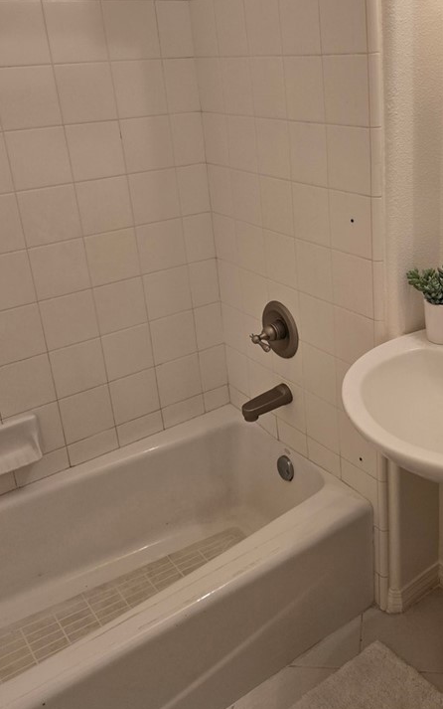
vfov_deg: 54.9
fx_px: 676
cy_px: 284
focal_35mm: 35
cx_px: 334
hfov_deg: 35.5
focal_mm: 6.3
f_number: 1.7
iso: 160
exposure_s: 1/120
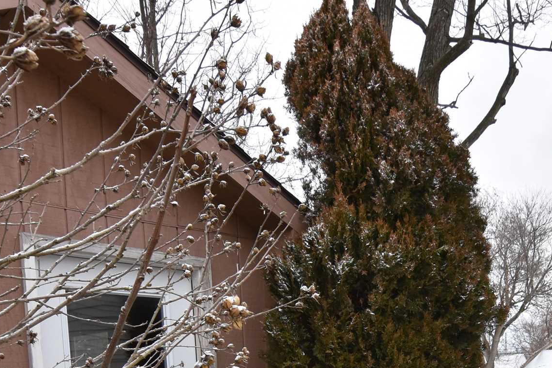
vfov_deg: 26.5
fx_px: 680
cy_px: 456
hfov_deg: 43.2
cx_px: 395
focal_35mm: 44
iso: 400
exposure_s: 1/160
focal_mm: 11
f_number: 6.3
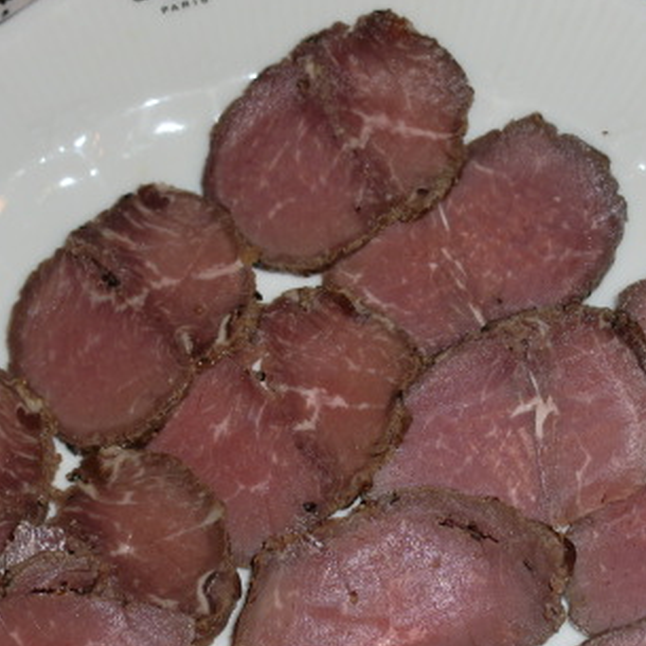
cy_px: 466
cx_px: 405
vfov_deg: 26.2
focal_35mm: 65
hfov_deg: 26.4
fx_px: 1372
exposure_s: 1/50
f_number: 3.1
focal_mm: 6.3
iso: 64
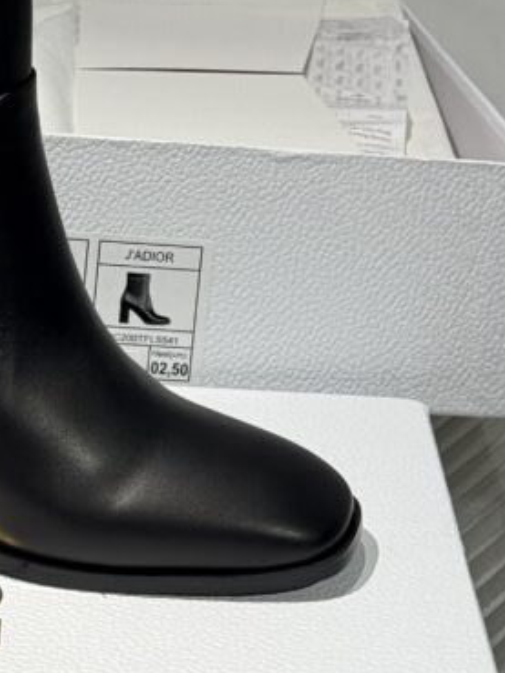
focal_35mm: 130
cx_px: 115
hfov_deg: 11.4
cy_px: 27
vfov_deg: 14.9
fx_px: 2527
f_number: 1.78
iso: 80
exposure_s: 1/280
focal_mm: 6.76
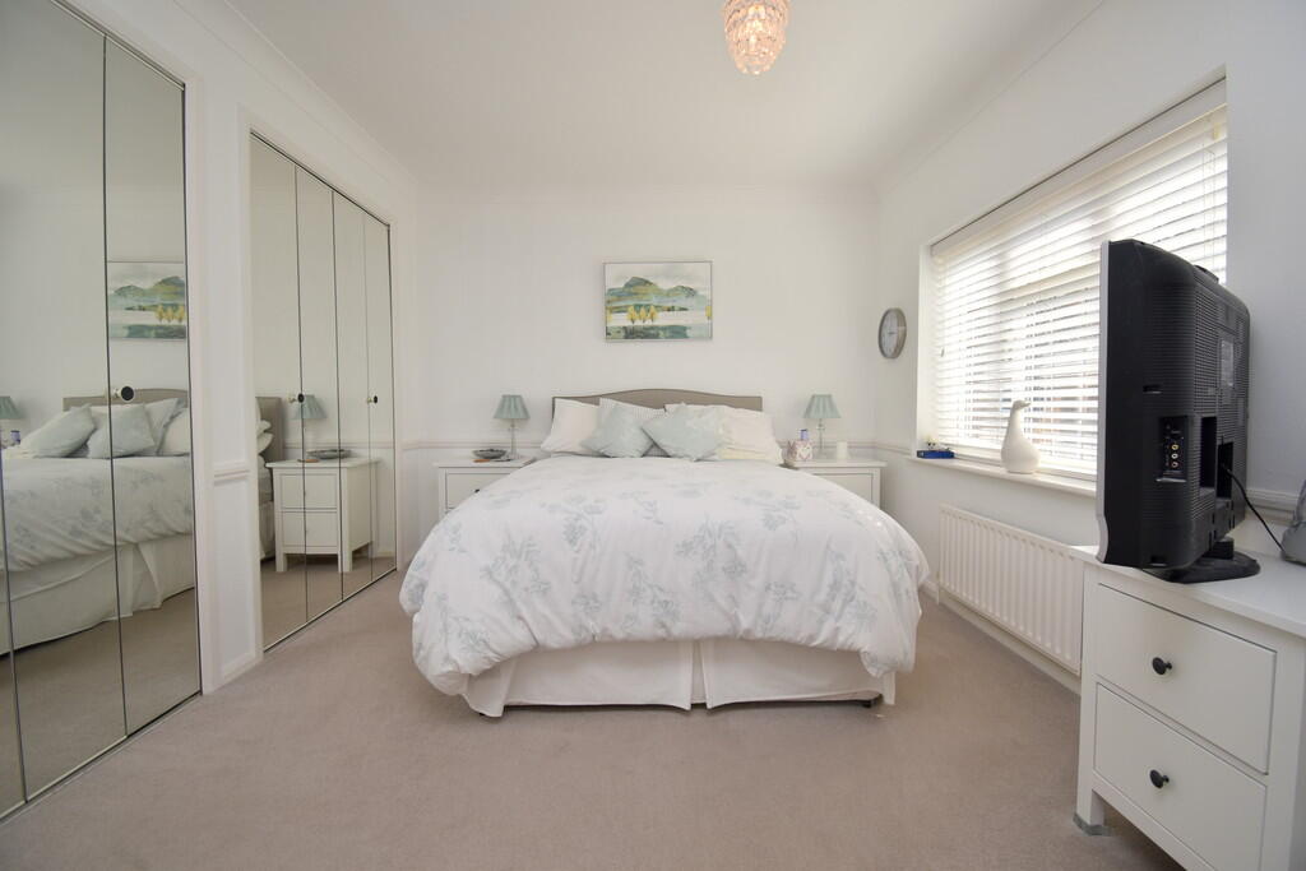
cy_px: 436
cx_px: 653
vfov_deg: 77.3
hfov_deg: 100.4
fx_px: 544
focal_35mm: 15
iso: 100
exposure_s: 1/200
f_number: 5
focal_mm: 10
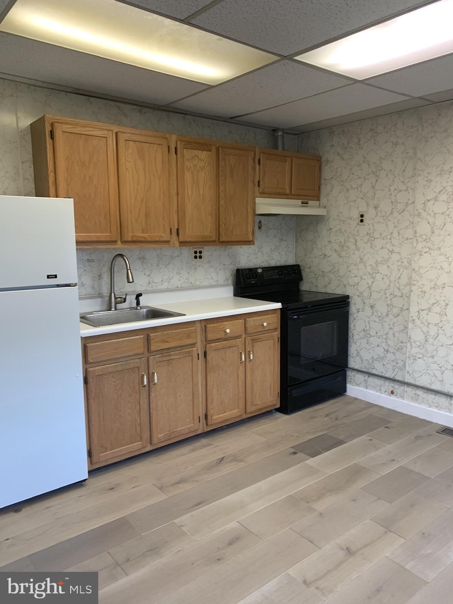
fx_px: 454
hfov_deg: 53.1
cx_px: 226
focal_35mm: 26
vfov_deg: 67.3
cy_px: 302
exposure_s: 1/60
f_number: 1.8
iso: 80
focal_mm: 4.25
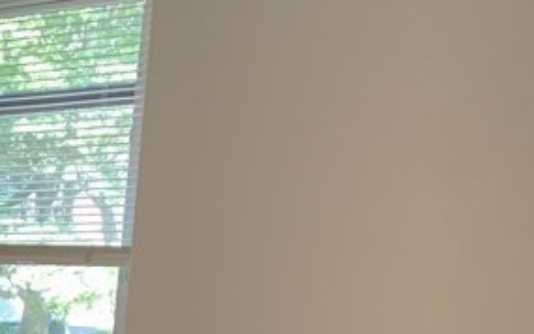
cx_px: -395
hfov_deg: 17.5
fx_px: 1440
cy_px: 676
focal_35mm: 99
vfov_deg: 11.8
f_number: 1.8
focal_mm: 4.25
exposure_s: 1/60
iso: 125
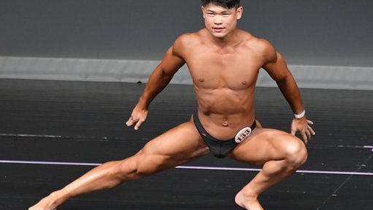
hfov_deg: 3.6
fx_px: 5926
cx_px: 224
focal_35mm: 599
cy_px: 77
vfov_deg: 2.0
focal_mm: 250
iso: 4000
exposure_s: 1/400
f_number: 5.6
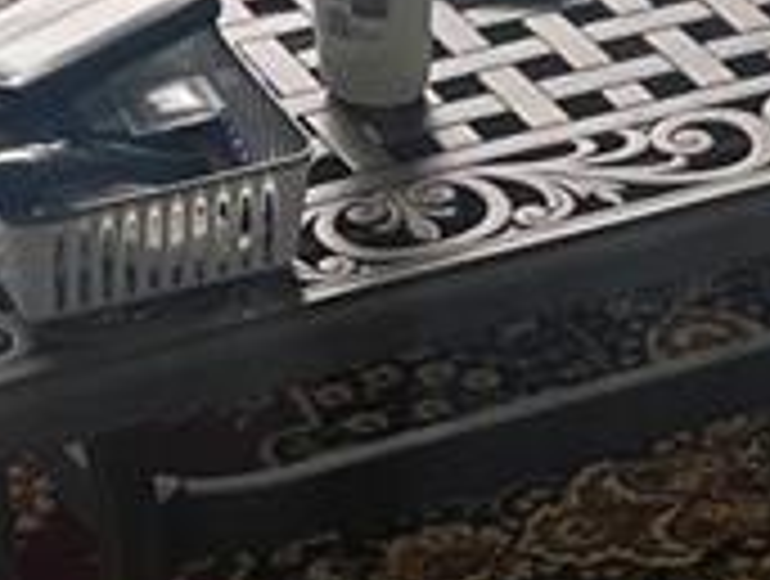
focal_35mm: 182
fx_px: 4057
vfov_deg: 7.6
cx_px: 504
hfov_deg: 10.8
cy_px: -827
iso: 50
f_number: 1.5
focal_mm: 5.7
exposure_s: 1/297
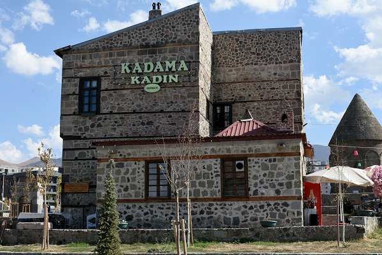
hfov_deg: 37.9
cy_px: 128
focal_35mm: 52
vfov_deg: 25.8
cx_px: 191
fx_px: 557
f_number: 11
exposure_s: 1/250
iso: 180
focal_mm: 35
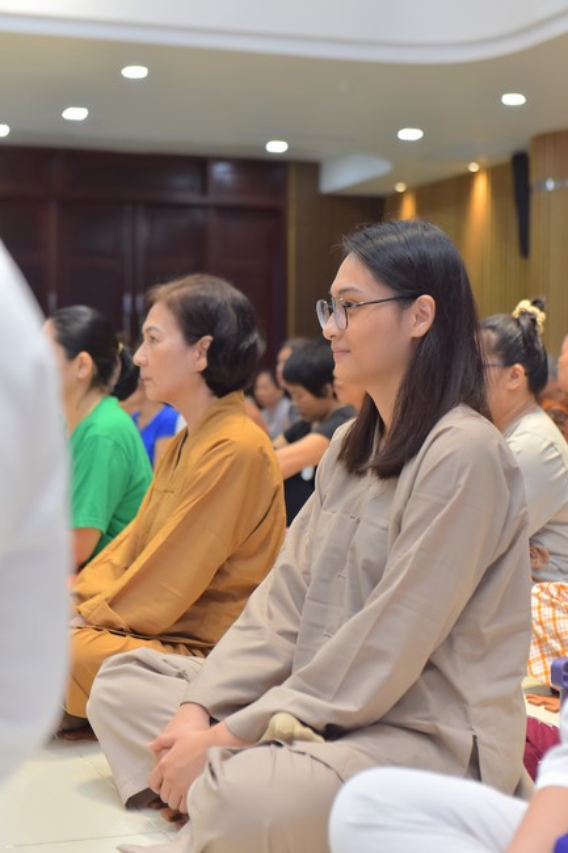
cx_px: 284
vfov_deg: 28.9
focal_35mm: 70
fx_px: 1657
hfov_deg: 19.4
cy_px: 426
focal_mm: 70
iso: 1250
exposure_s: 1/160
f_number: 4
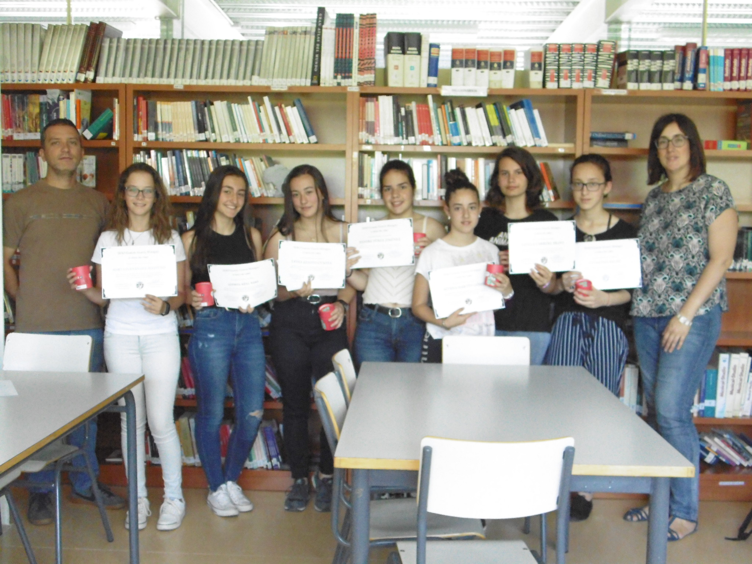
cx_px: 376
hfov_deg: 42.9
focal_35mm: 44
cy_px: 282
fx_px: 956
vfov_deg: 32.9
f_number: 3.7
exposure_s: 1/40
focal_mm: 8
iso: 800
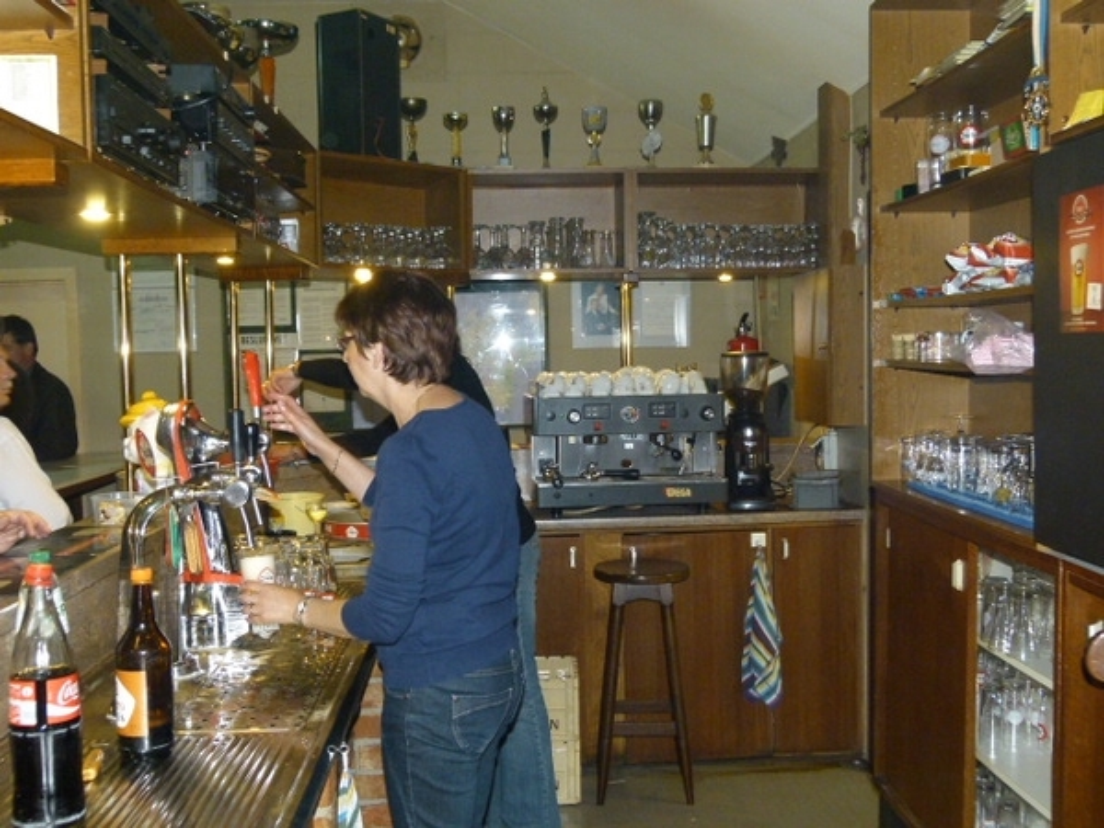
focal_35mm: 35
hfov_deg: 52.6
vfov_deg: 40.7
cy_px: 414
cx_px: 552
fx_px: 1116
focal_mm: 6.3
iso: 320
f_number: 3.1
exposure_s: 1/15
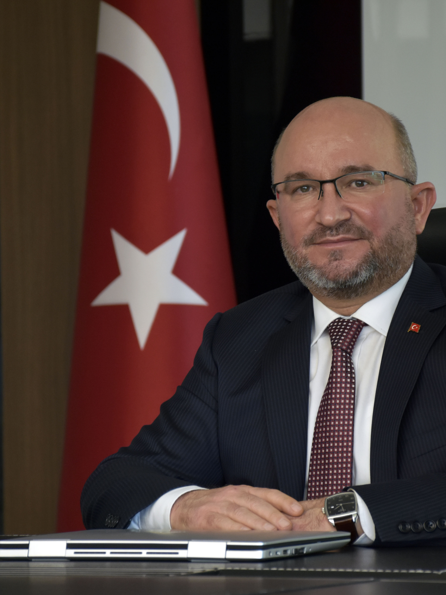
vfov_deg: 8.1
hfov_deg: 6.1
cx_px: 241
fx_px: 4174
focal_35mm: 243
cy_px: 297
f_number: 5.6
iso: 900
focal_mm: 112
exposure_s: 1/60
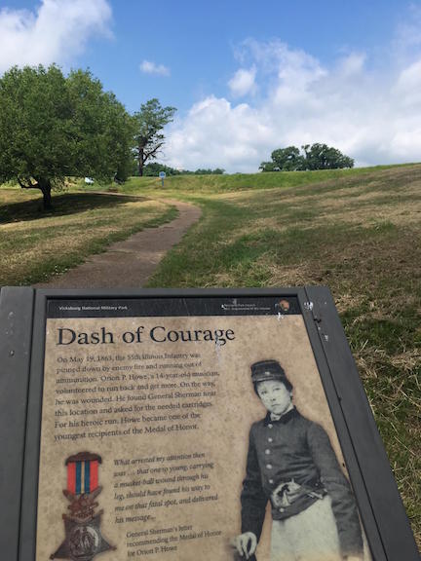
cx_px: 210
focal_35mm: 29
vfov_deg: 61.7
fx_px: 470
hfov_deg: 48.2
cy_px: 280
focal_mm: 4.15
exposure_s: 1/1425
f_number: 2.2
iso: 25
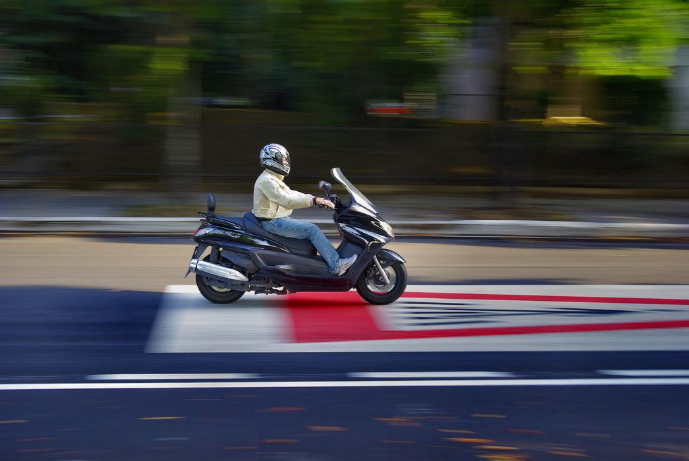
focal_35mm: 52
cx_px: 344
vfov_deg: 25.8
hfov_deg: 37.8
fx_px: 1006
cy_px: 230
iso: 200
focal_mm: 35
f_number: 5.6
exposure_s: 1/50
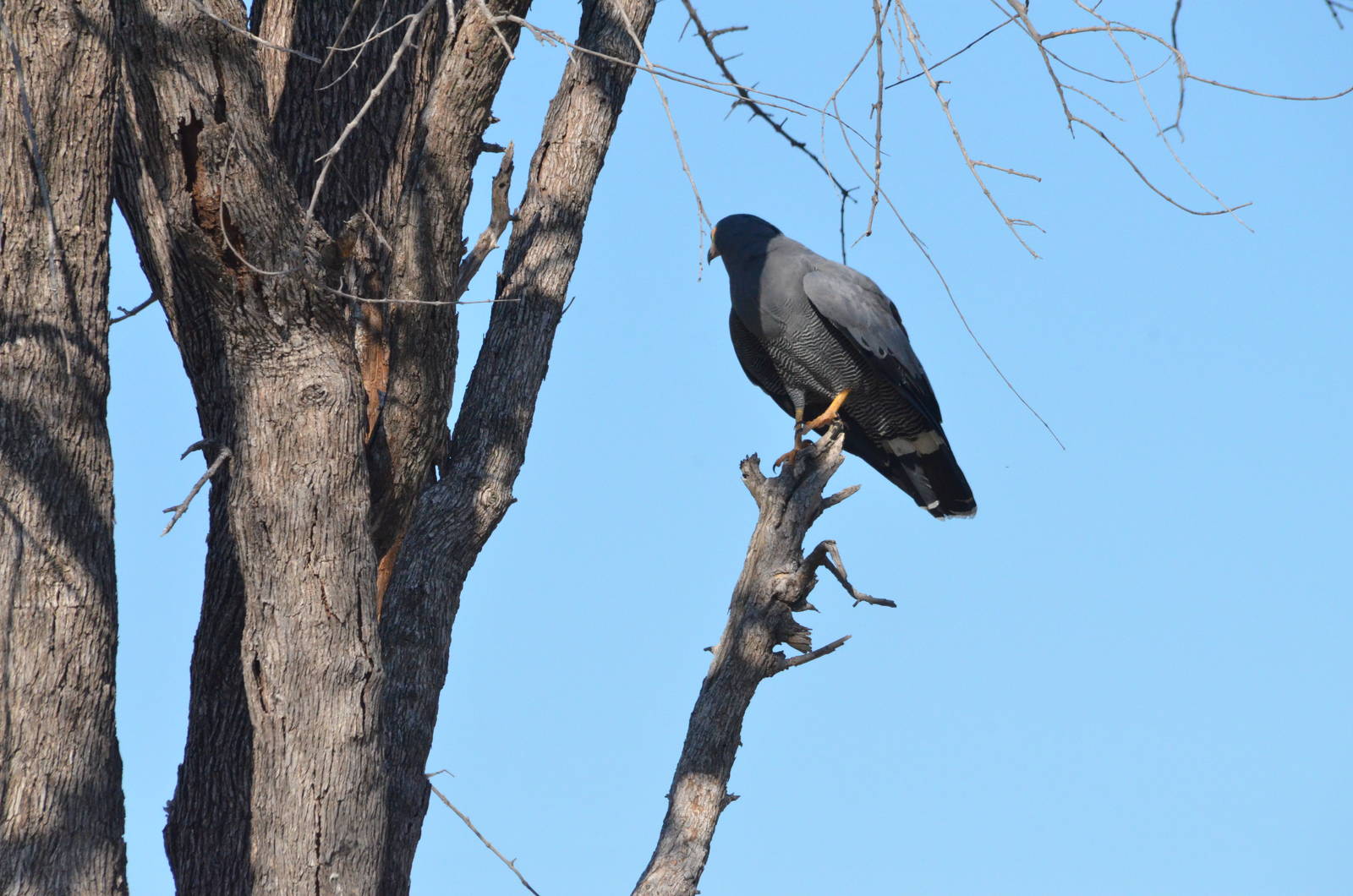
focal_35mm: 750
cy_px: 448
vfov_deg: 1.8
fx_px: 28131
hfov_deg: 2.8
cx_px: 676
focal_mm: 500
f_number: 13
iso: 2500
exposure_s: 1/2500
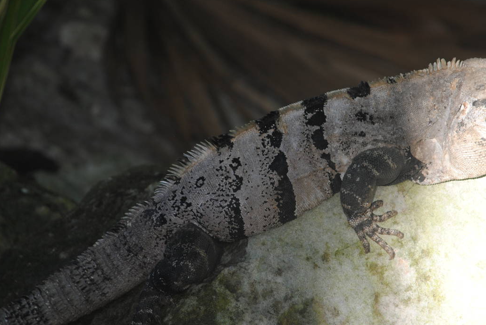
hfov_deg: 4.4
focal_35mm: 466
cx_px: 297
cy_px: 163
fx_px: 6297
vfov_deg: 3.0
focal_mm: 200
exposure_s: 1/160
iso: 100
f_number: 5
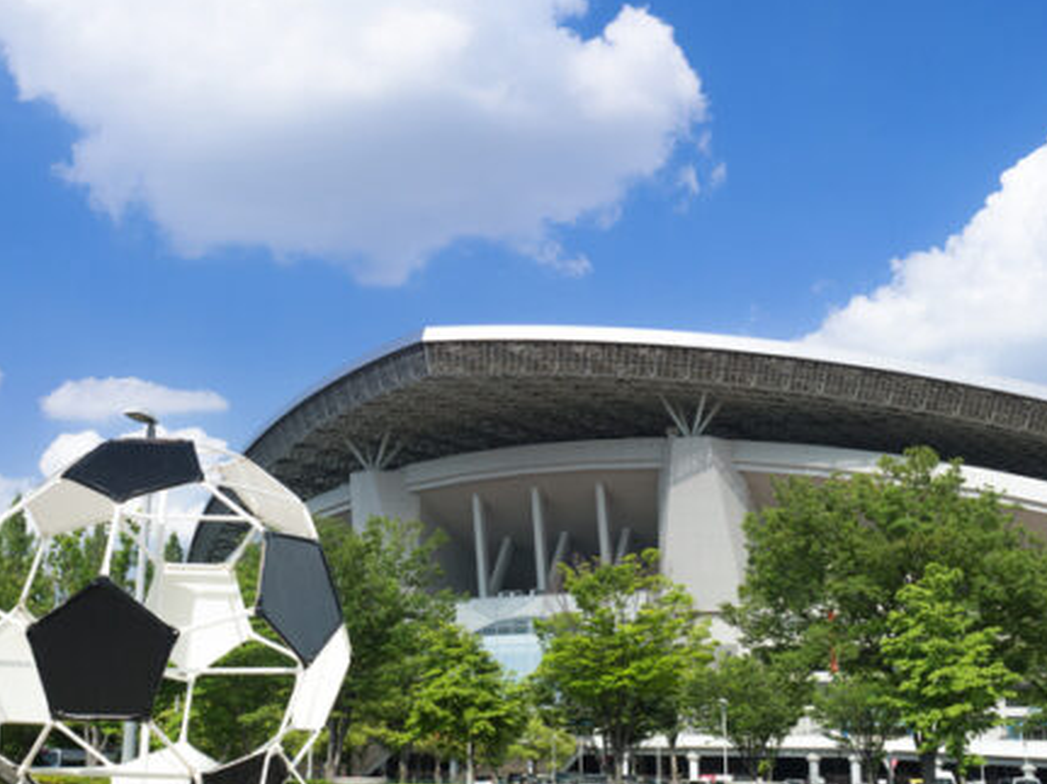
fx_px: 1421
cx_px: 465
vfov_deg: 30.9
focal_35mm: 47
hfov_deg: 40.4
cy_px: 415
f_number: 5.6
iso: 200
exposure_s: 1/250
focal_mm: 19
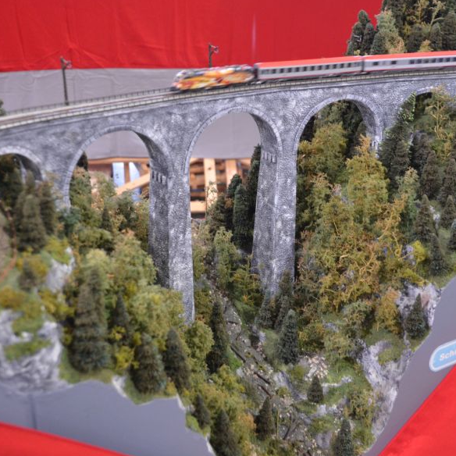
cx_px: 230
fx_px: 760
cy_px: 228
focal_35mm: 51
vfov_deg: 33.4
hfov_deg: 33.4
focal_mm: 26
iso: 1600
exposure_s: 1/20
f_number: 3.8
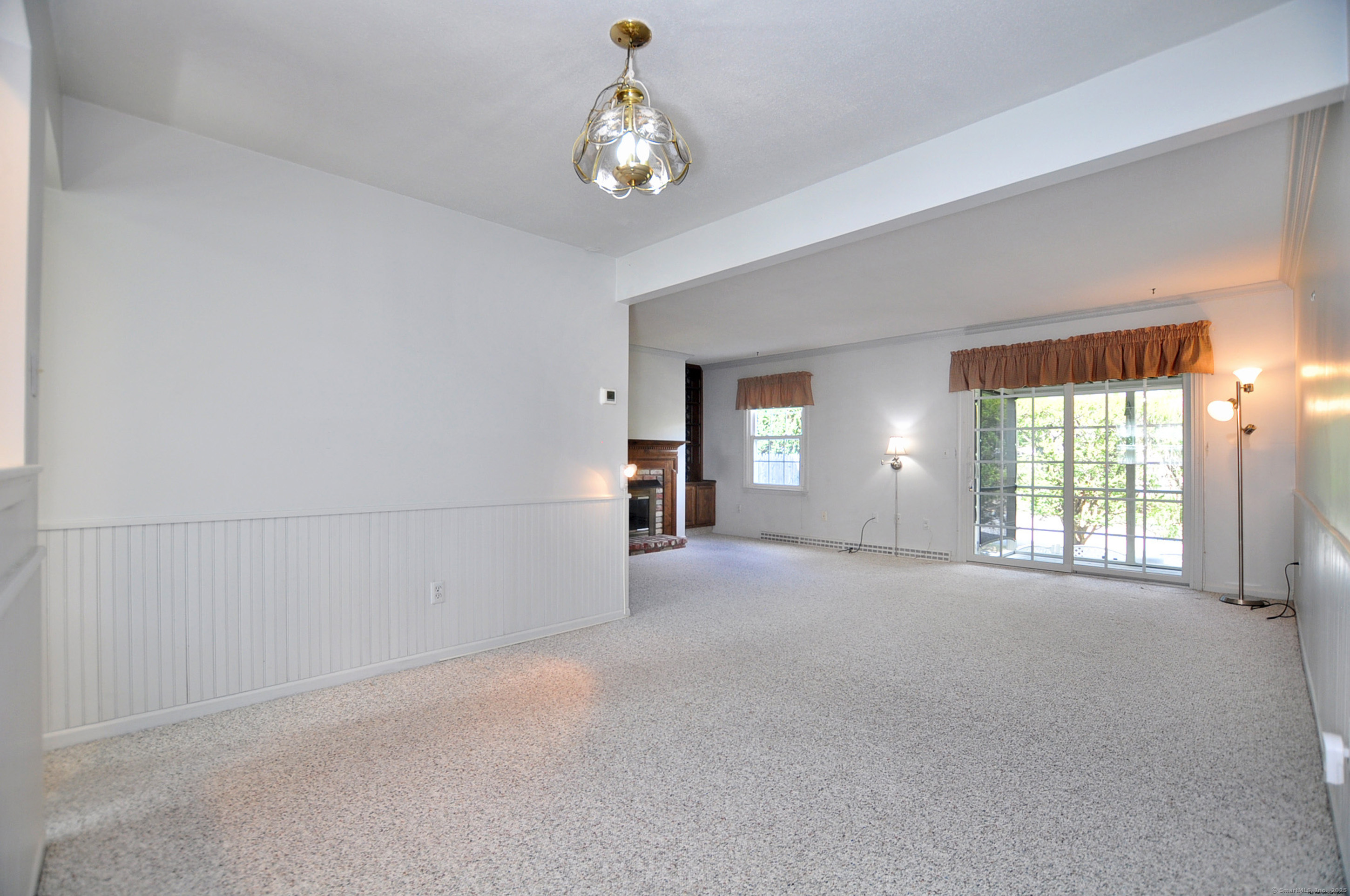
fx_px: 562
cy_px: 448
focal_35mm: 15
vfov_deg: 77.2
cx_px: 675
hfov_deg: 100.5
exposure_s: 1/80
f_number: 4
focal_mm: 10
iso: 320
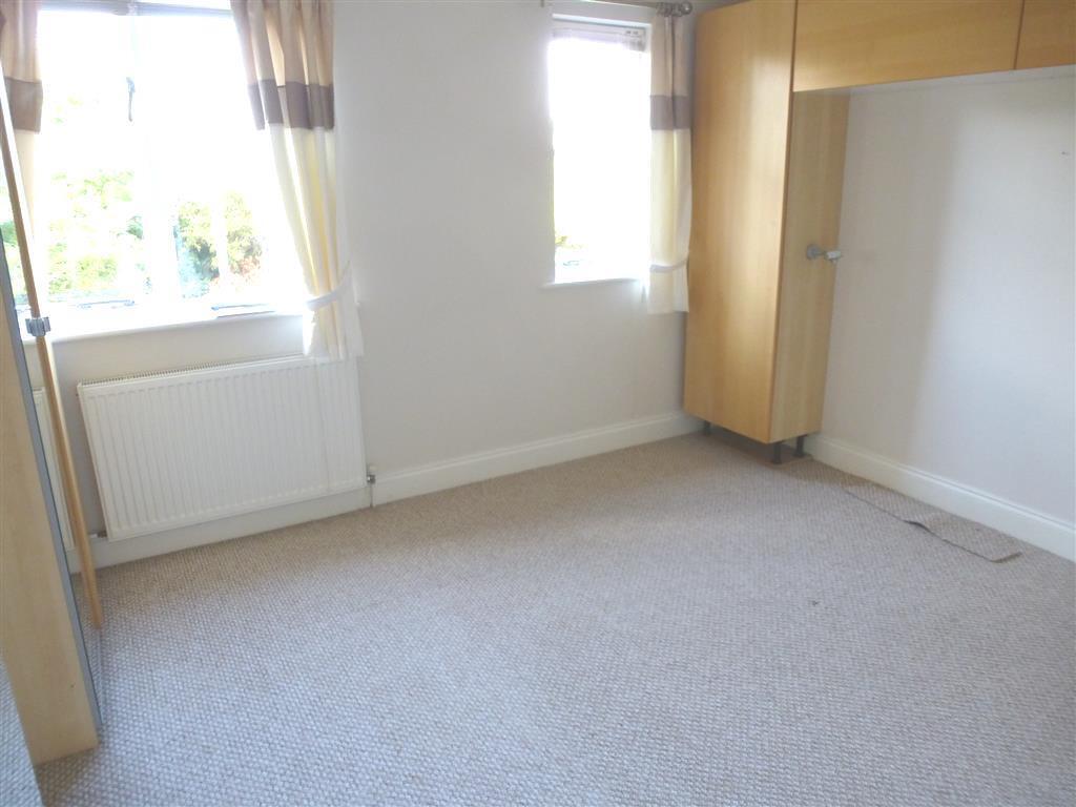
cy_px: 404
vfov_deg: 56.8
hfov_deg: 71.6
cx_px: 538
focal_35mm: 24
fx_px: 746
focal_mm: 4.3
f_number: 3.3
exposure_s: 1/60
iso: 320
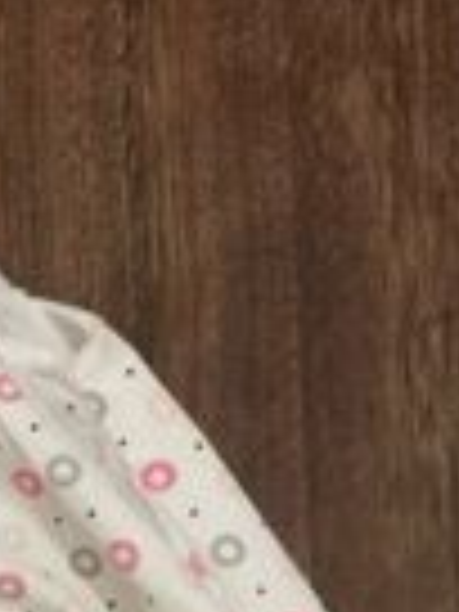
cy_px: 734
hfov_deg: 10.3
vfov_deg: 14.1
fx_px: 2404
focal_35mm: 136
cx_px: -351
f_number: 2.2
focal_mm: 4.15
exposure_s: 1/17
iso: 125
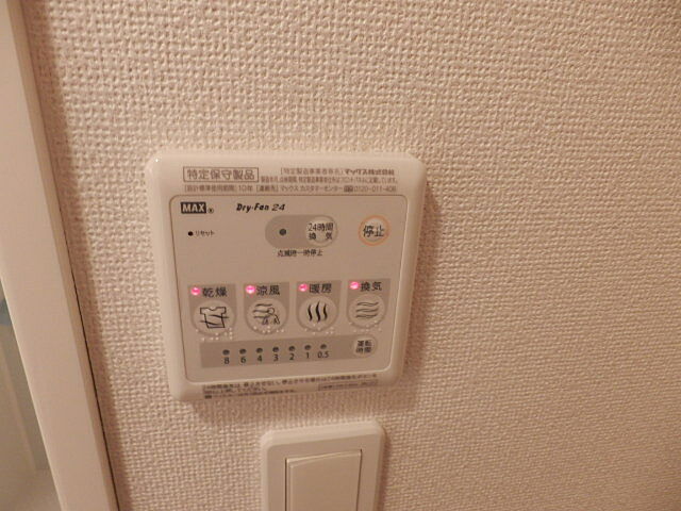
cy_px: 256
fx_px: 472
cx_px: 340
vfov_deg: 56.8
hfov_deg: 71.6
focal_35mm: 24
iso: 250
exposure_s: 1/30
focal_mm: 4.2
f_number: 3
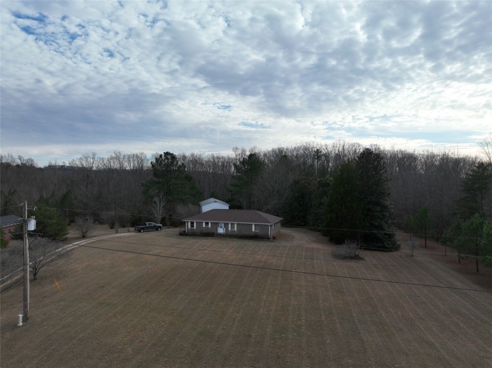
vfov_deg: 56.8
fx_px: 341
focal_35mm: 24
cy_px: 184
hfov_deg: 71.6
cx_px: 246
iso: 260
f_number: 2.8
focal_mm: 12.29
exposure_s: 1/500
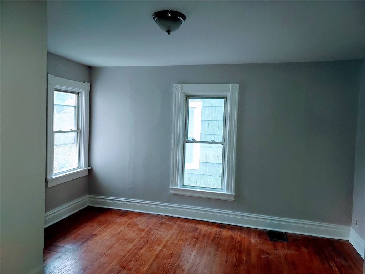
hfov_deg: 71.6
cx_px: 182
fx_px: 253
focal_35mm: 24
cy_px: 137
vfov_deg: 56.8
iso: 250
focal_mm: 4.6
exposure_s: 1/60
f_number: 1.8
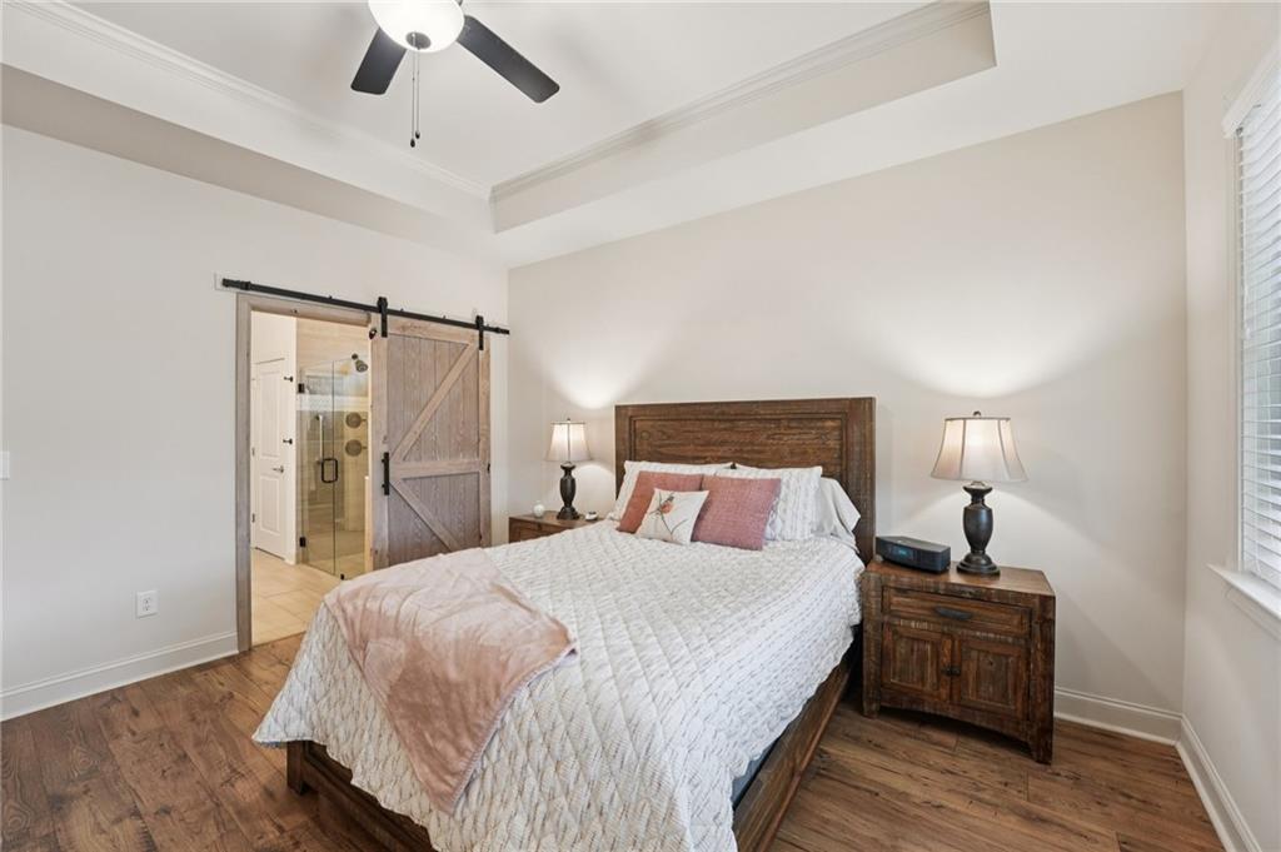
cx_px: 640
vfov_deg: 81.1
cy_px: 426
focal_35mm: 14
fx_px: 498
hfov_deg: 104.3
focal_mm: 14
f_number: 8
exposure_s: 1/5
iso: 320
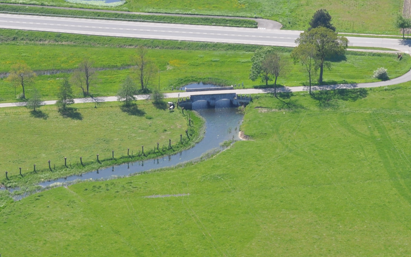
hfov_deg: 11.7
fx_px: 2005
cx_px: 264
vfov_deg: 7.3
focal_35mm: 179
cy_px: -7
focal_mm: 50
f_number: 9
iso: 200
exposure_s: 1/320
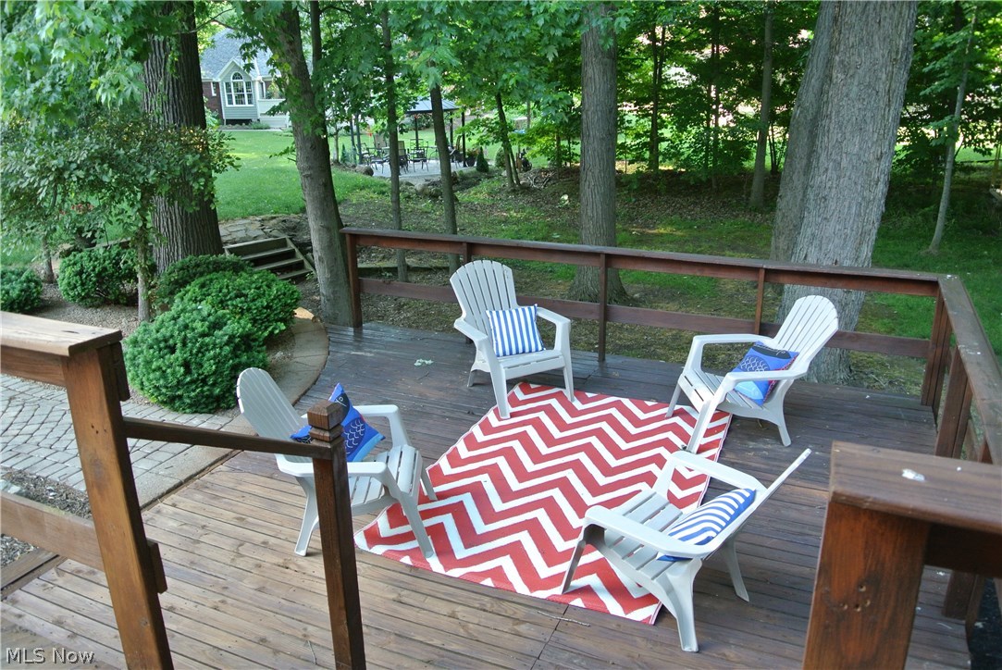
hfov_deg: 67.3
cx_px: 501
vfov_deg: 48.0
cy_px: 335
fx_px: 752
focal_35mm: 27
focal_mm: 10
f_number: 3.5
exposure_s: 1/100
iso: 400
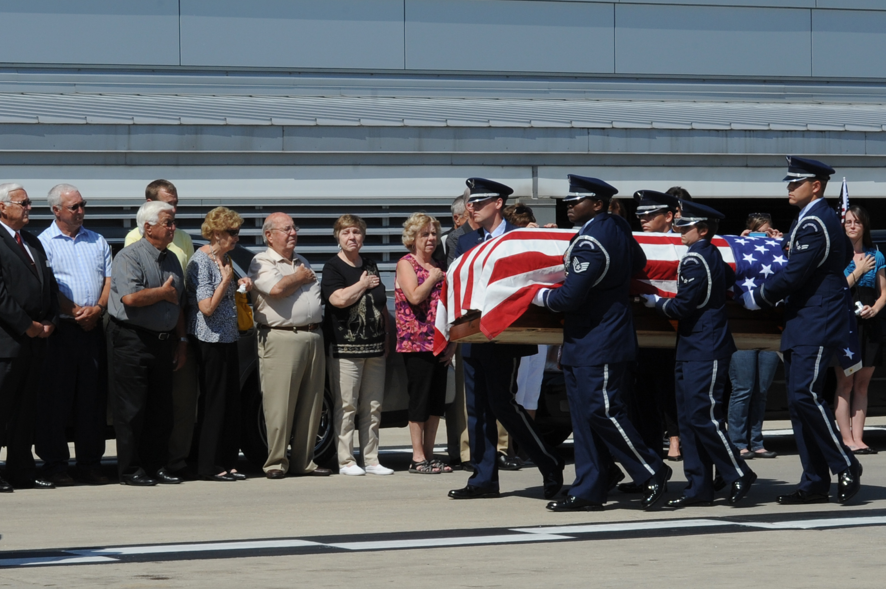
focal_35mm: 72
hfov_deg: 28.1
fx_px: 1771
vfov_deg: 18.9
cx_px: 449
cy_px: 295
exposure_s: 1/250
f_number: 20
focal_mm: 70
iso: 320
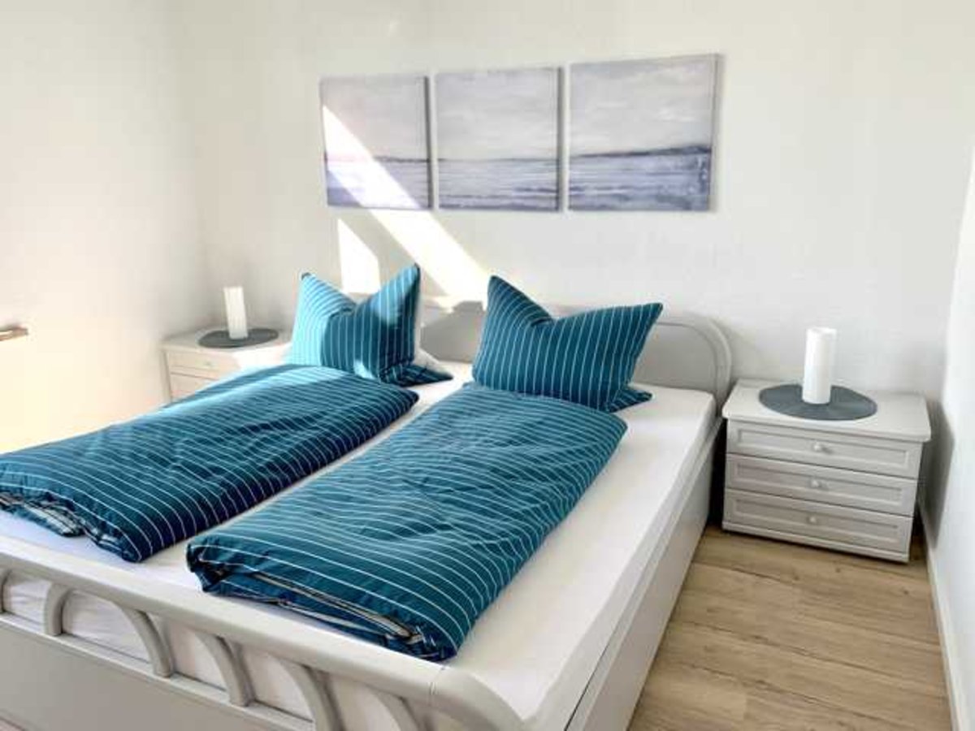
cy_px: 366
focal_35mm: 26
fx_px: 732
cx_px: 488
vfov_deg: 53.1
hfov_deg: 67.3
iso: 25
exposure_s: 1/291
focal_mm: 4.25
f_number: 1.8
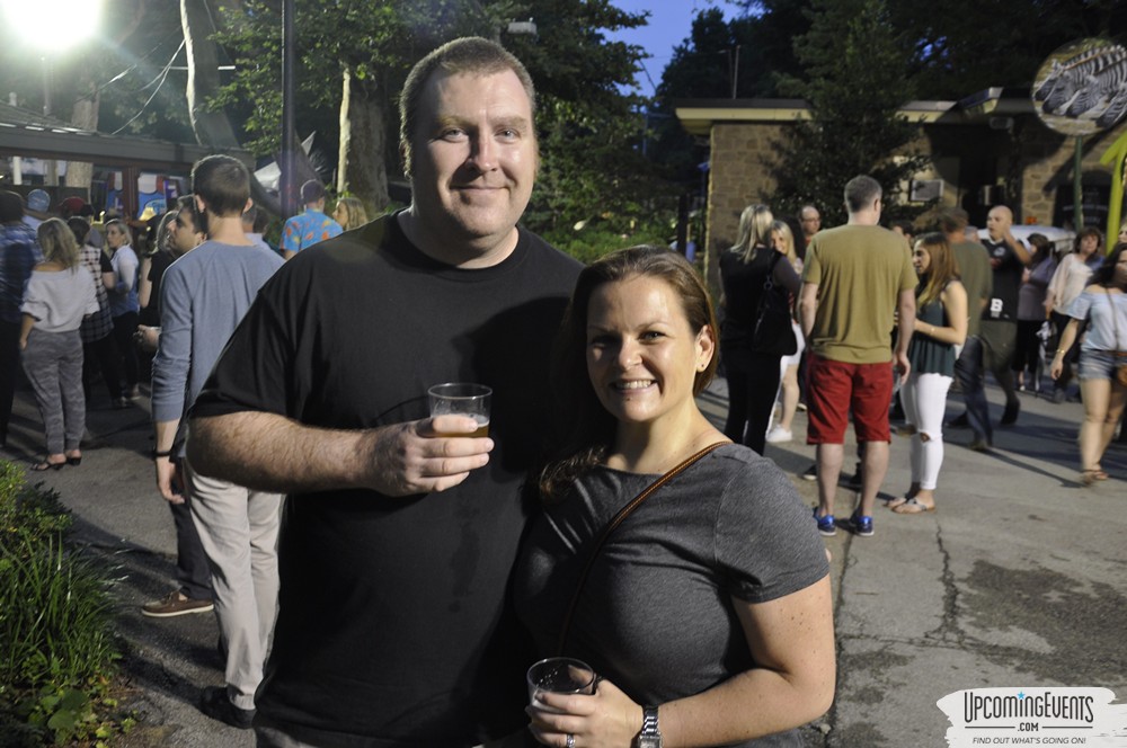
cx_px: 564
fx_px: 1126
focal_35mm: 36
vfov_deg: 36.8
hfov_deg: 53.2
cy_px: 374
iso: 400
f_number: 3.8
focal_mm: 24
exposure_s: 1/13
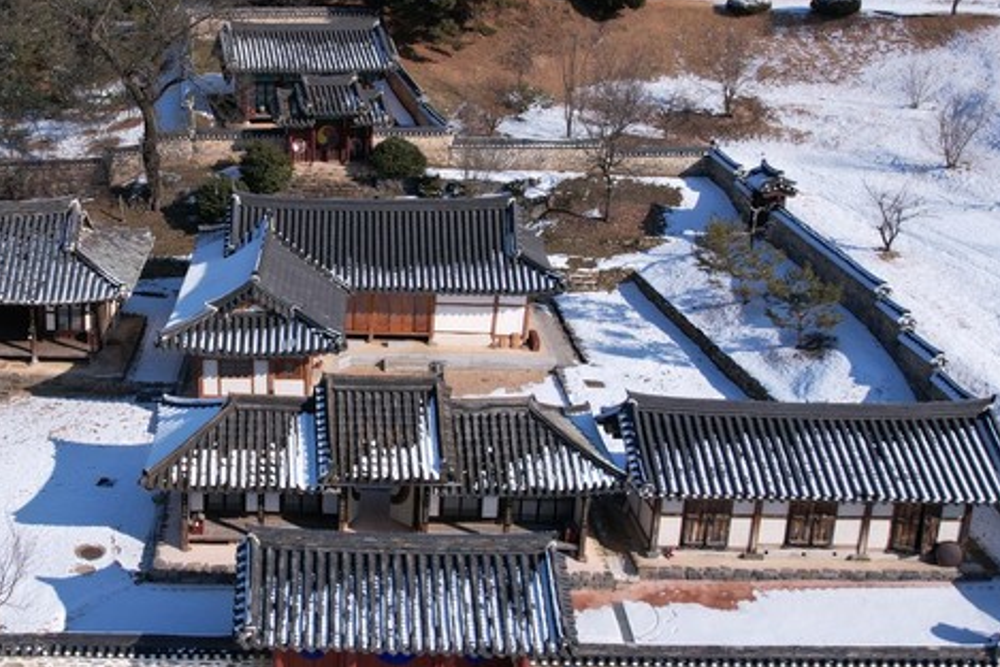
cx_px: 222
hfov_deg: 42.0
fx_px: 1250
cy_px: 279
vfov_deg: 29.8
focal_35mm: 45
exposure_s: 1/2500
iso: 100
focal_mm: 8.38
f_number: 2.8
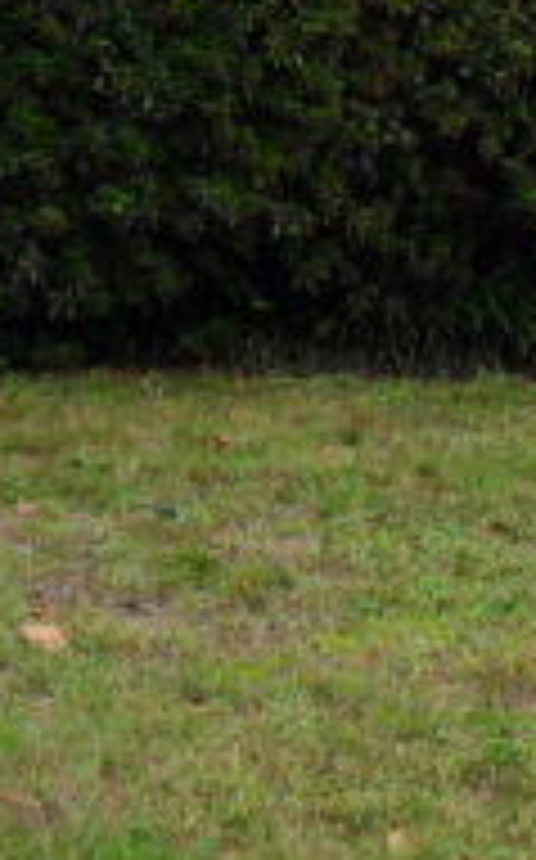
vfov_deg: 8.2
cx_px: 522
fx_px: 5856
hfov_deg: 5.2
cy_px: -531
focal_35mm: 250
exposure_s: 1/500
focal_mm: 7.8
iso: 100
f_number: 4.5
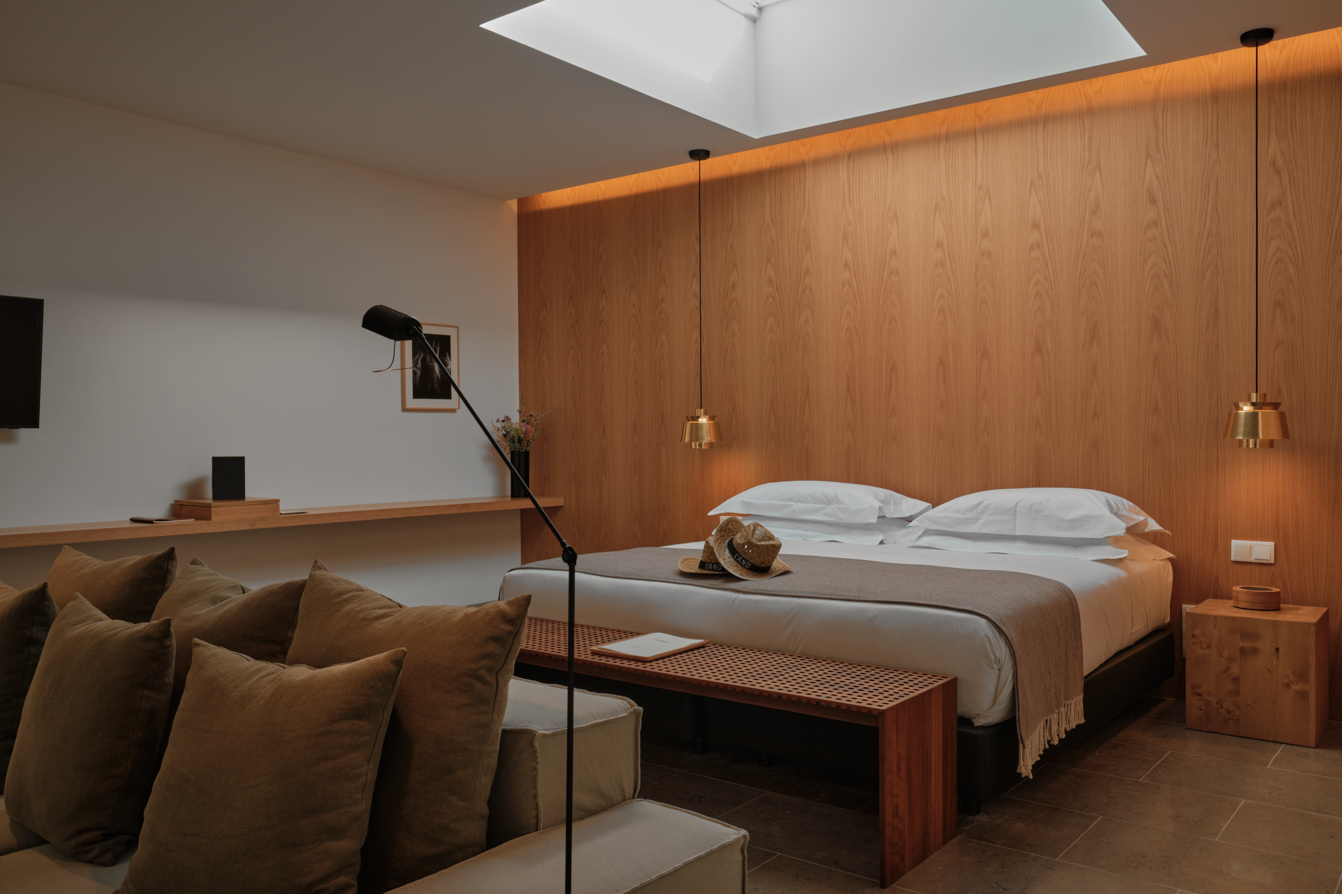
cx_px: 671
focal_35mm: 27
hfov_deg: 67.4
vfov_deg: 47.9
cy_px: 447
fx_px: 1006
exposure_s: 1/13
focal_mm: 18
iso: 125
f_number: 7.1
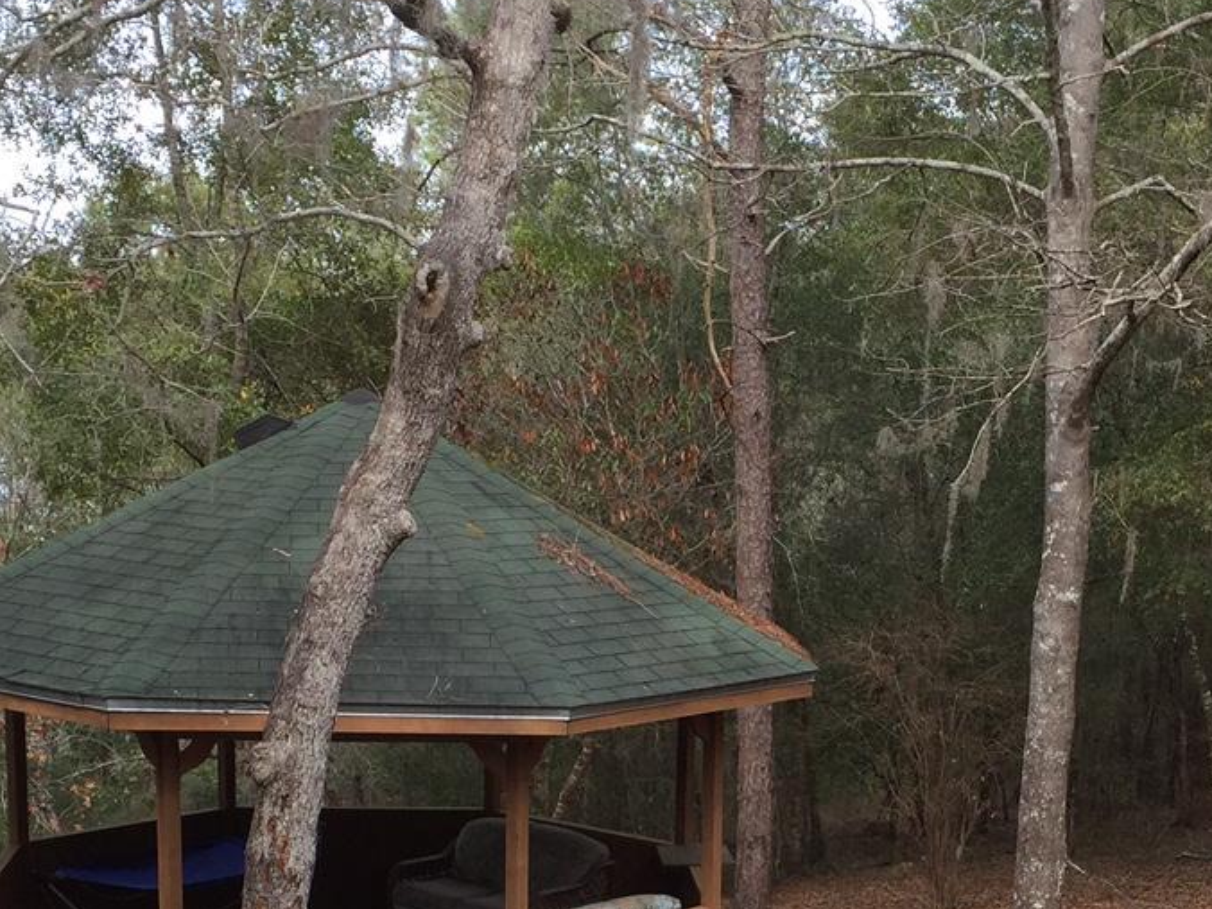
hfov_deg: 27.7
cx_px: 773
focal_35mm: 70
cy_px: 927
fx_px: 2451
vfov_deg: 20.3
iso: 32
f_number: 2.2
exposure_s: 1/344
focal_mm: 4.15
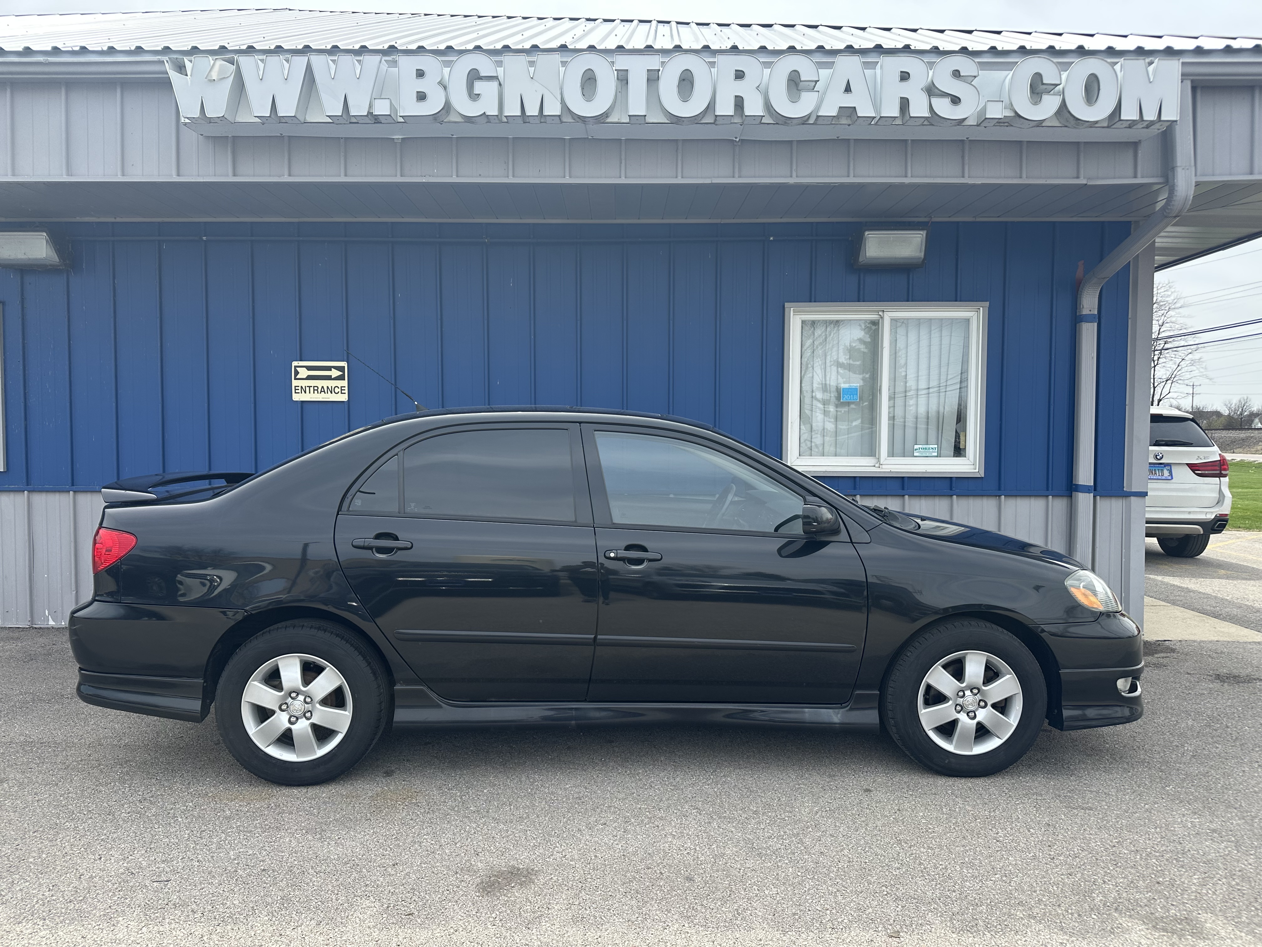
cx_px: 631
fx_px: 875
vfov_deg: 56.8
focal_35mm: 24
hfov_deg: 71.6
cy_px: 474
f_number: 1.78
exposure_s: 1/1812
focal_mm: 6.86
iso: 80
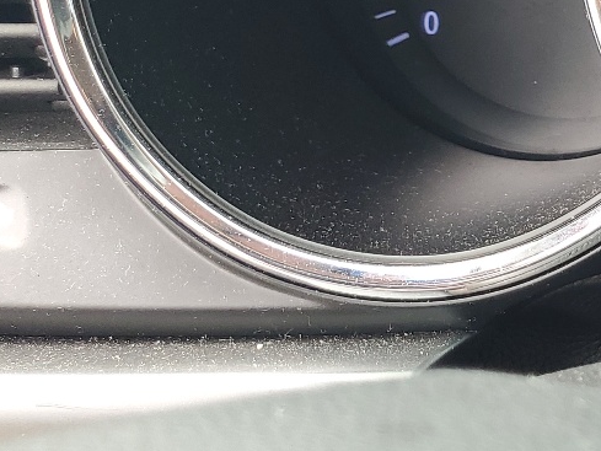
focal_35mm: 85
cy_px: 2
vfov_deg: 17.0
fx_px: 1476
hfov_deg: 19.2
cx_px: 976
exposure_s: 1/120
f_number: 1.5
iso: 53
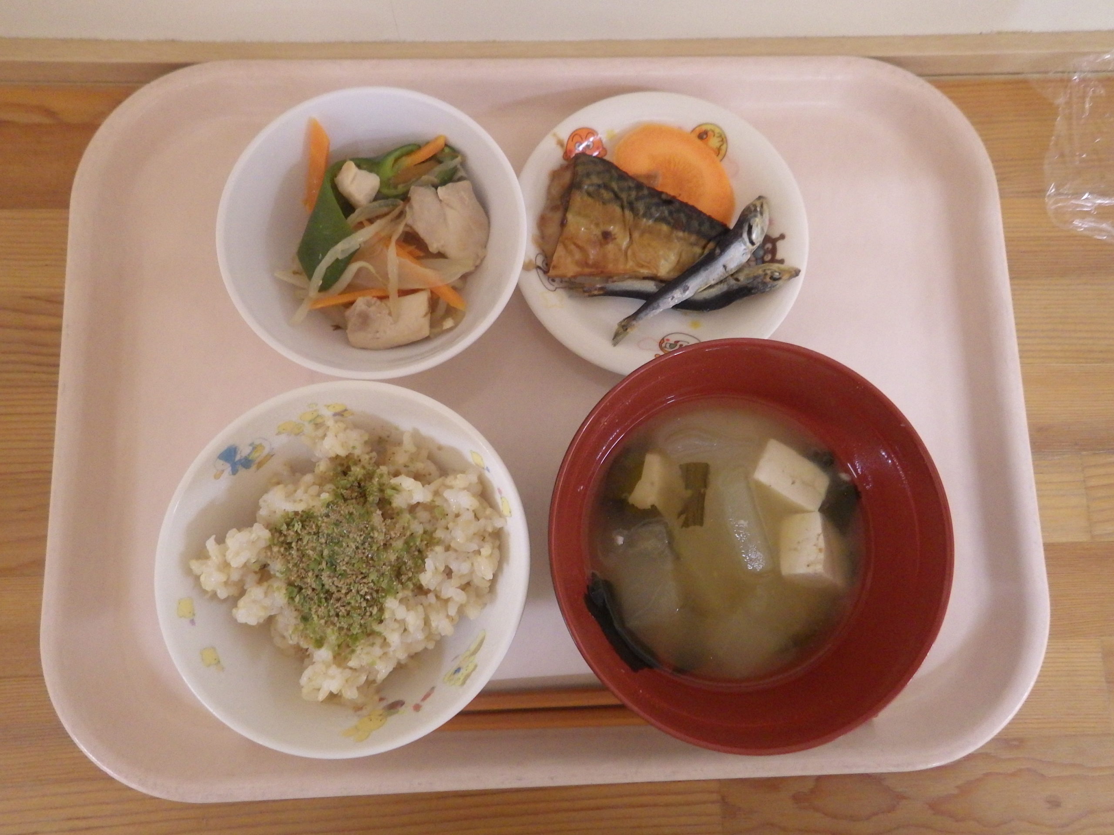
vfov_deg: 54.9
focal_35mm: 25
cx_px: 557
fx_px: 805
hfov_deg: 69.4
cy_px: 418
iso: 640
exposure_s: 1/45
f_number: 2
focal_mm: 4.5
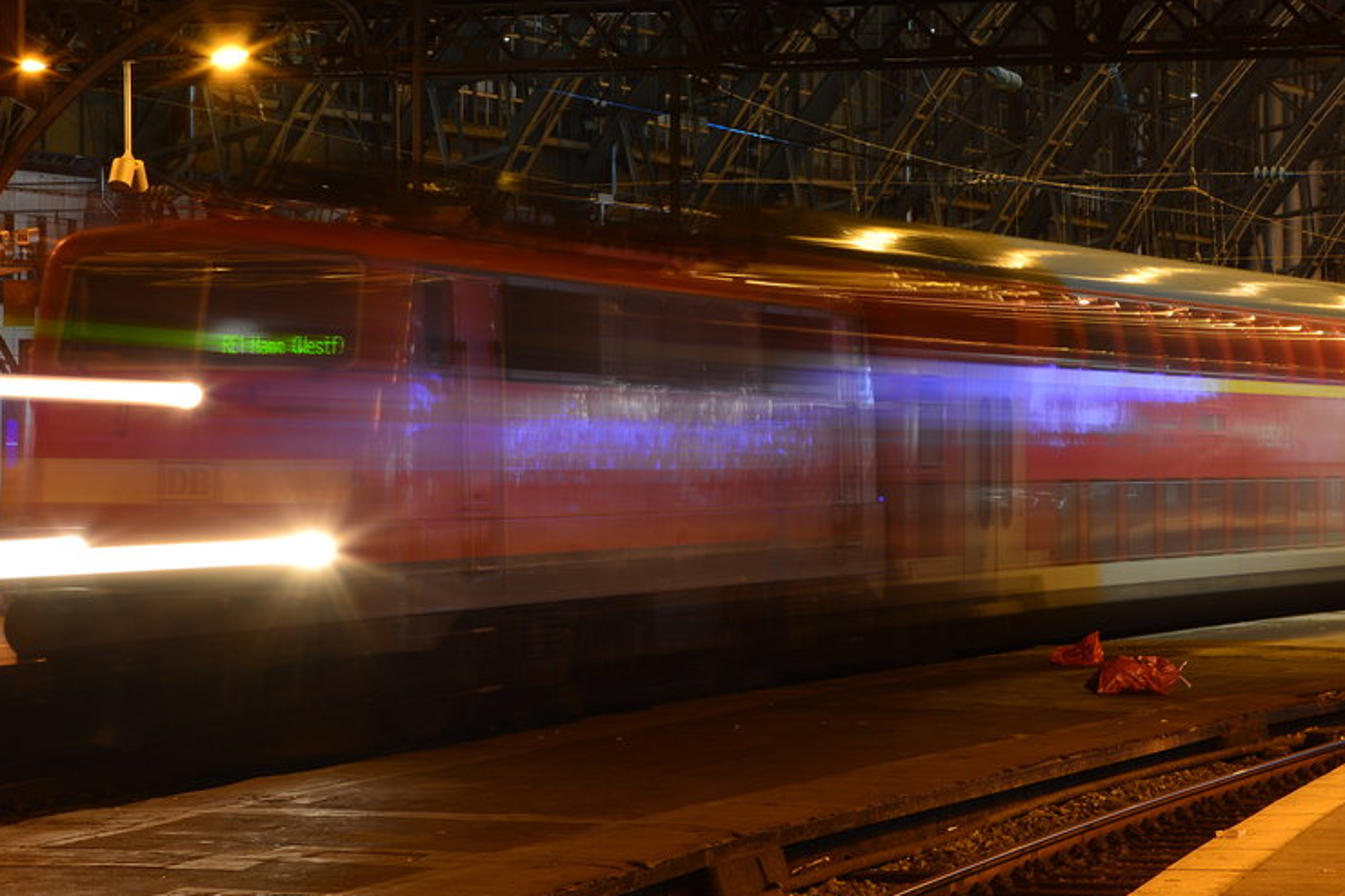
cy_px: 313
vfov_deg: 10.2
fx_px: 4998
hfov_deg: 15.3
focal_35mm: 134
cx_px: 514
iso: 100
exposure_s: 13
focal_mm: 55
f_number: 16
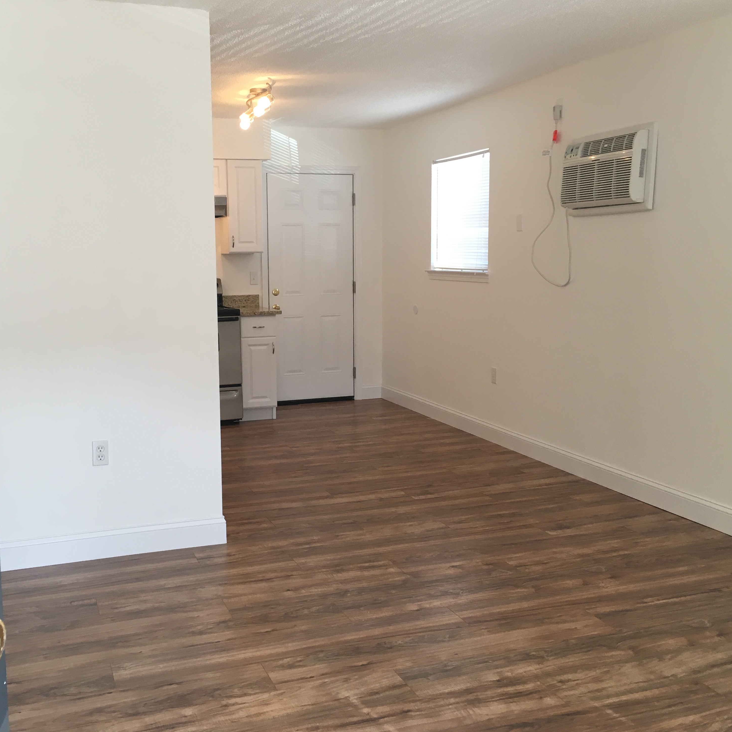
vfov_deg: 47.2
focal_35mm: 35
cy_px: 367
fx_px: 837
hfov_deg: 47.1
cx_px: 311
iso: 25
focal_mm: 4.15
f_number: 2.2
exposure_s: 1/40
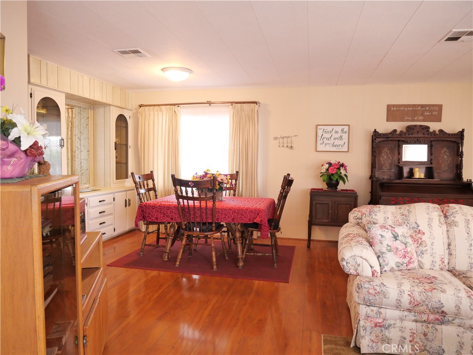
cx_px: 236
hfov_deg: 71.6
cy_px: 178
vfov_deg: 56.8
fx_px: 328
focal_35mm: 24
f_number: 4.5
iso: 1250
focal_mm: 12
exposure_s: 1/13
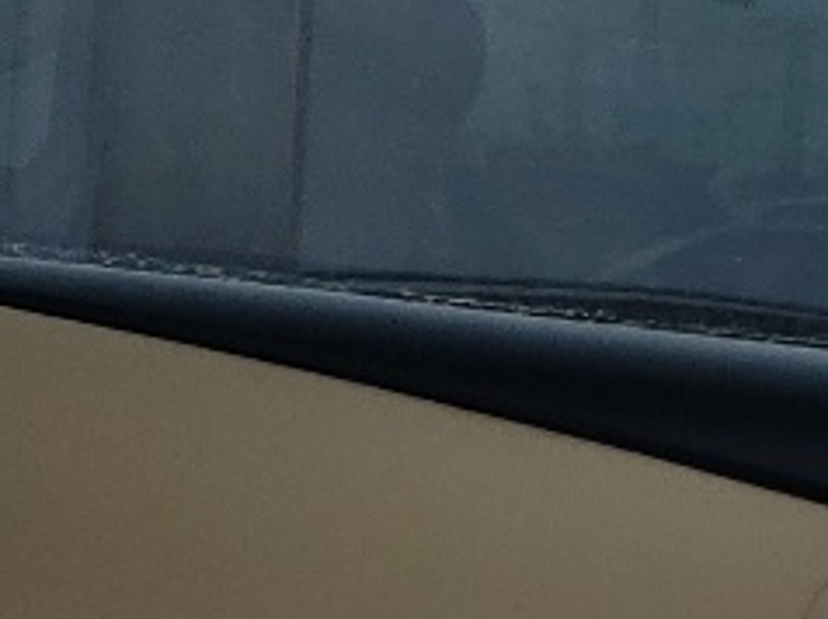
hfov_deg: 11.2
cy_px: 1474
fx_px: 4182
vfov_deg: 7.9
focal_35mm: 175
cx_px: 825
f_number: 1.5
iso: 50
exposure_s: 1/417
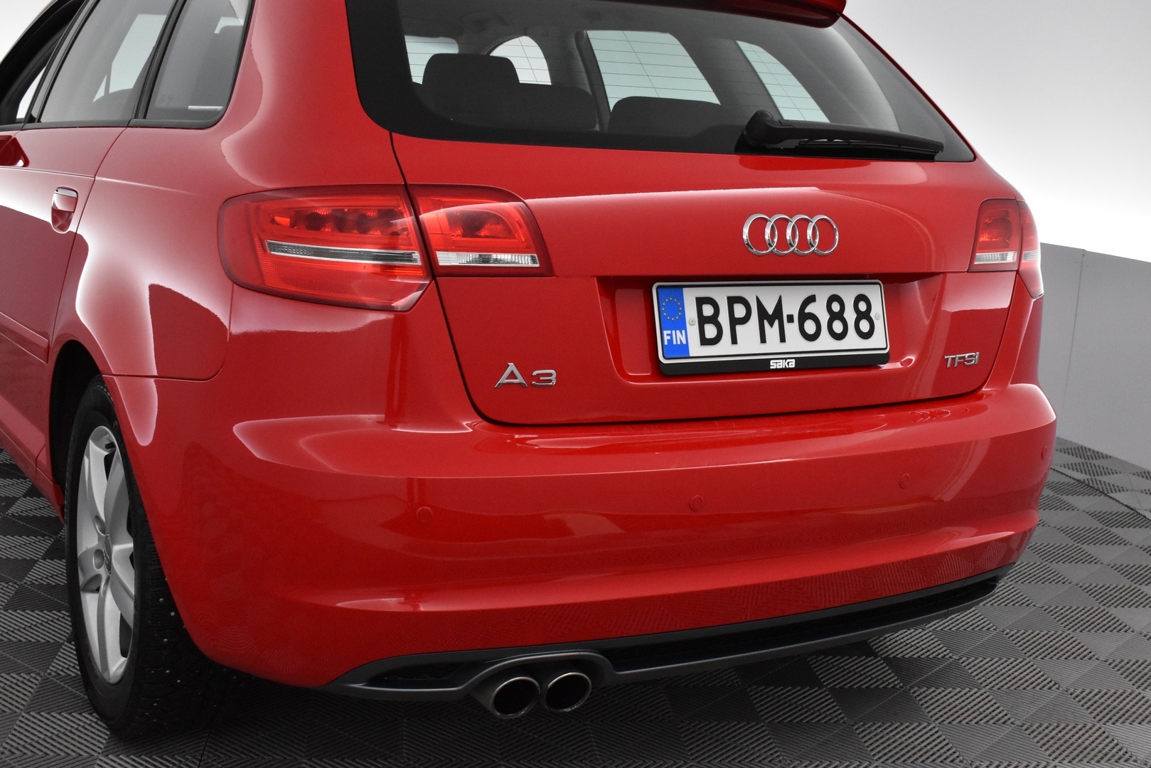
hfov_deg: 43.6
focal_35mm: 45
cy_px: 384
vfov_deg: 29.9
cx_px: 576
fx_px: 1439
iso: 3200
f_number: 6.3
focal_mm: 30
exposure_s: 1/160
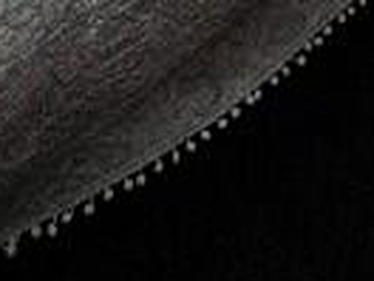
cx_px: 280
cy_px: -749
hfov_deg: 17.9
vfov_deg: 8.7
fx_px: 1178
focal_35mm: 109
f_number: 2.2
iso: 100
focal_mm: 2.22
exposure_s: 1/99
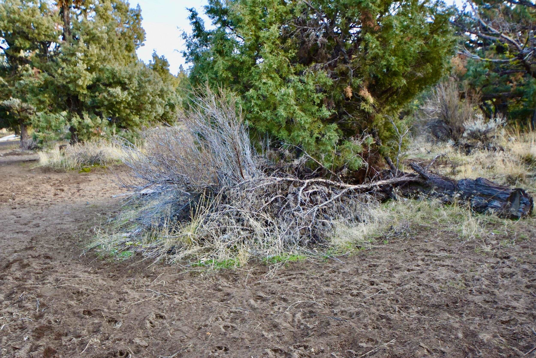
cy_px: 179
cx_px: 268
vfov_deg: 36.9
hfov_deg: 53.1
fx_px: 536
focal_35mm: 36
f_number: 4.5
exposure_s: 1/250
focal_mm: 24
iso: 450
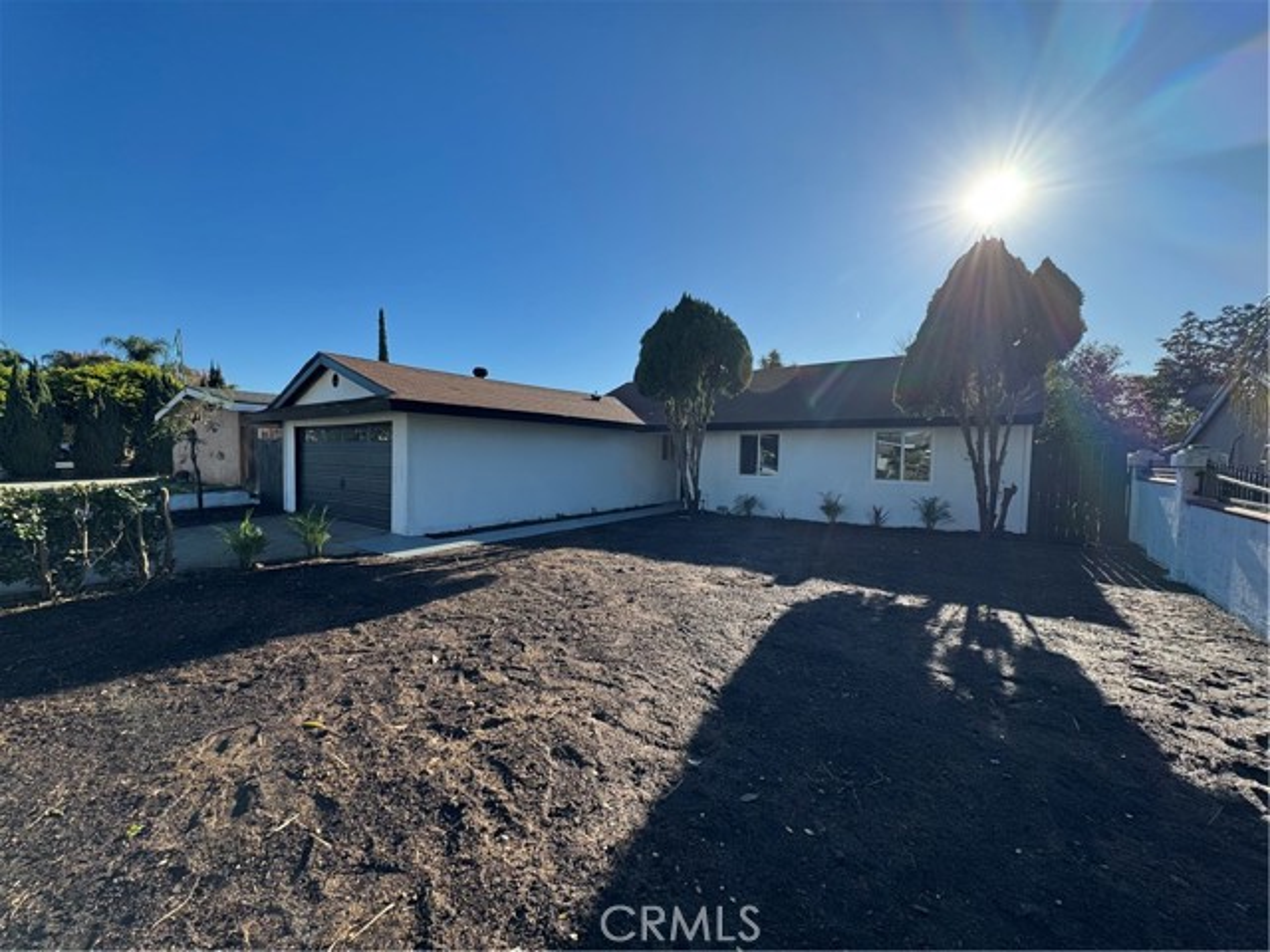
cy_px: 476
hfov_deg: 102.1
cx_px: 635
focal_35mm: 14
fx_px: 514
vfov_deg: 85.7
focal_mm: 2.22
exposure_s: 1/1160
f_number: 2.2
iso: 50
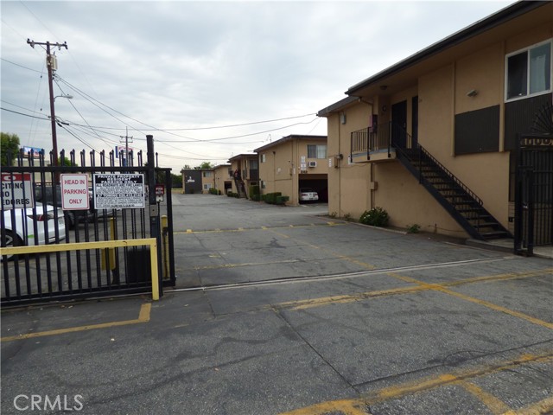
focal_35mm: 20
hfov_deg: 81.7
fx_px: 320
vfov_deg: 66.0
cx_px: 276
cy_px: 208
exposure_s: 1/250
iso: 100
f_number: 2.8
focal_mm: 3.58
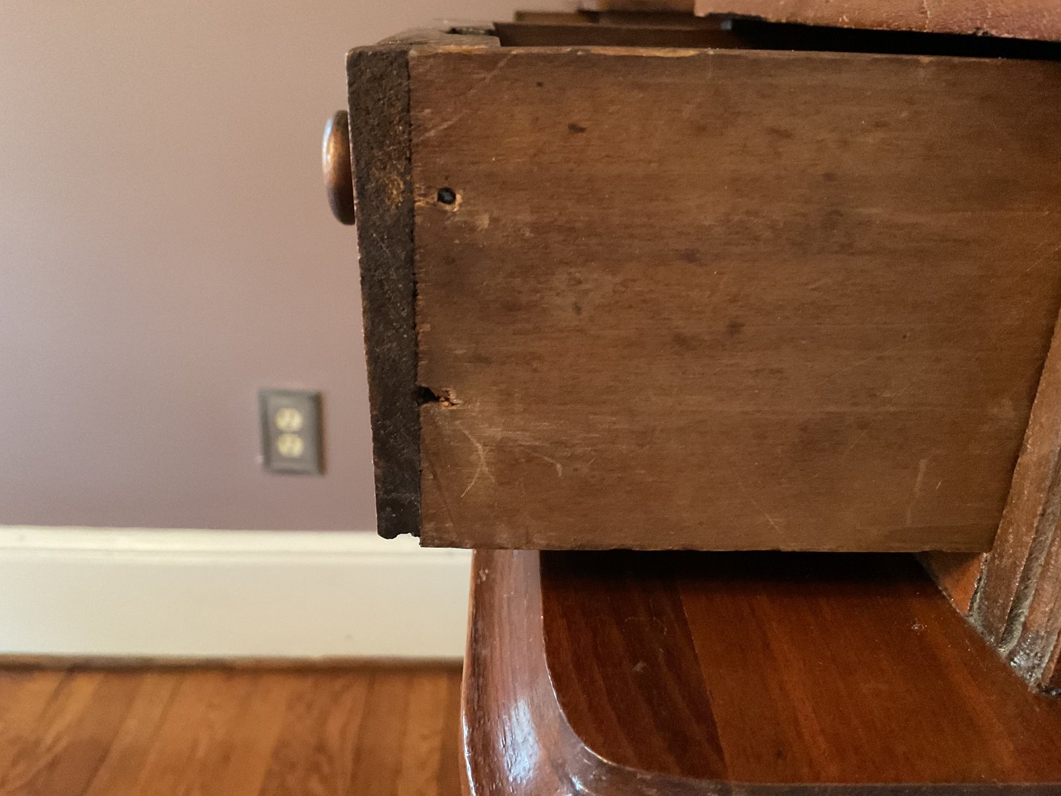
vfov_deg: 48.2
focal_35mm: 29
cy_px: 398
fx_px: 889
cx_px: 530
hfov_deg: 61.7
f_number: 1.8
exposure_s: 1/24
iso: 500
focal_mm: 3
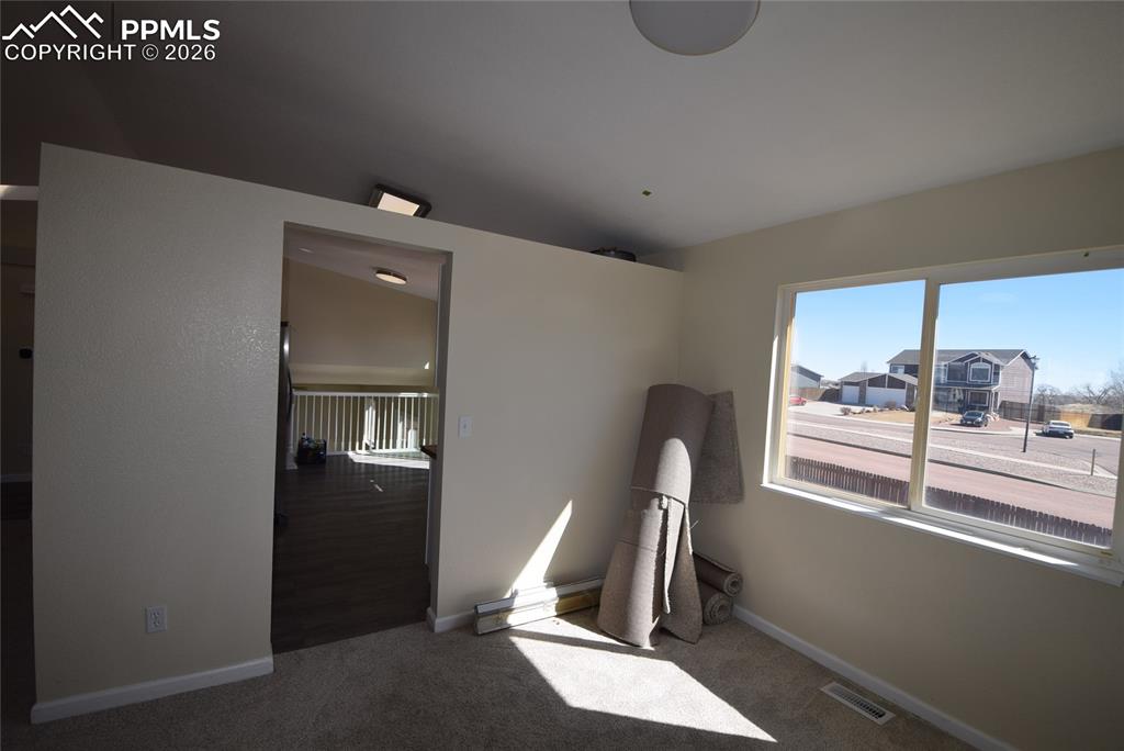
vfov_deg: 77.4
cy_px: 376
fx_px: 469
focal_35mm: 15
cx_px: 562
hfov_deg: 100.4
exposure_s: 1/160
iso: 100
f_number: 6.3
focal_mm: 10
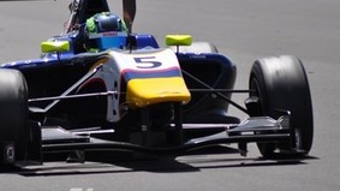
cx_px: 100
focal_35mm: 749
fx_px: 6751
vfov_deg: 1.6
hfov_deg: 2.9
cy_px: 44
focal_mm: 300
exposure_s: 1/2000
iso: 360
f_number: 5.6
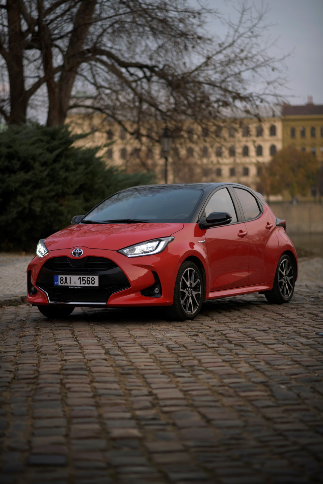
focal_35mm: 85
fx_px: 1144
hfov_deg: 16.1
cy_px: 242
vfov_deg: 23.9
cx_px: 162
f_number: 2
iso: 80
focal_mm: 85
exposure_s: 1/250
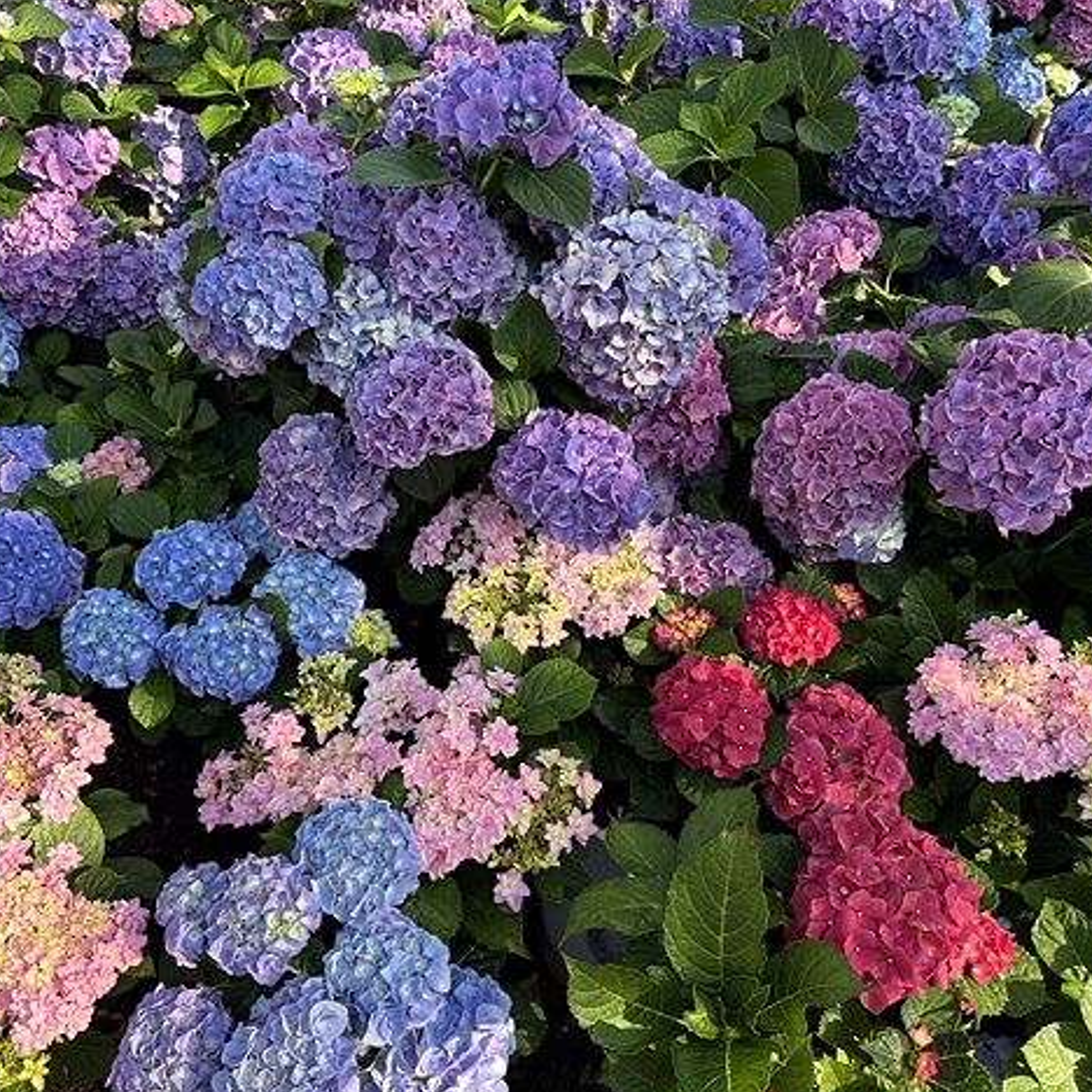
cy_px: 553
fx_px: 1035
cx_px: 492
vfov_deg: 55.6
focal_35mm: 29
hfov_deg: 55.5
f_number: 1.78
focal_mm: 6.76
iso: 100
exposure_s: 1/708
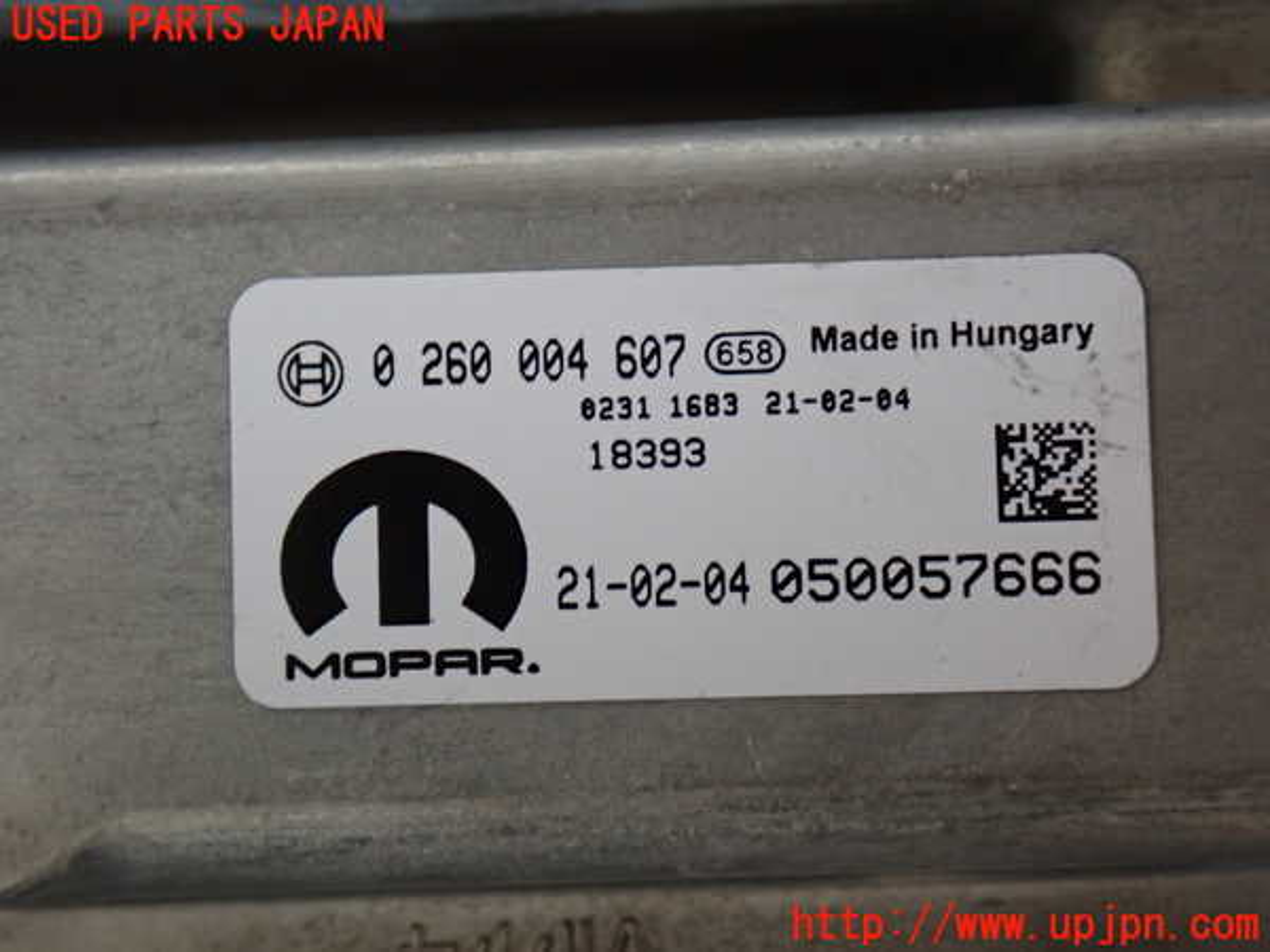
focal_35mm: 67
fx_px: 2458
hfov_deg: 29.0
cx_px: 635
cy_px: 476
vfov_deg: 21.9
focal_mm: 11.88
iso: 640
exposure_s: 1/60
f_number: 3.8
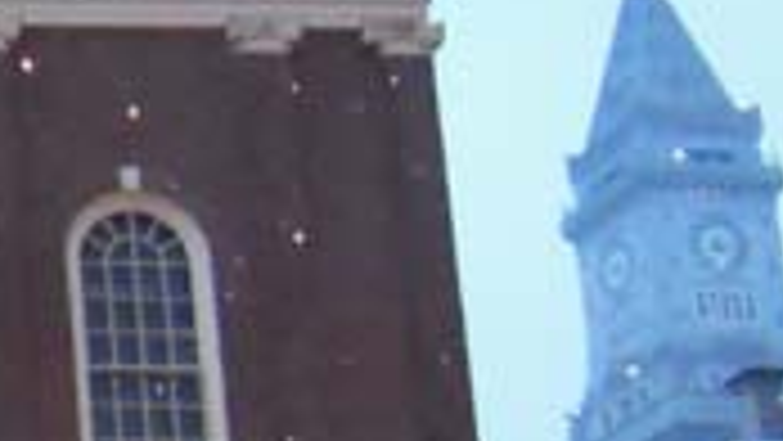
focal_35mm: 125
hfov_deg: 15.0
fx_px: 2596
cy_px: 670
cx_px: -608
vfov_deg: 9.4
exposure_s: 1/25
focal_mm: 4.5
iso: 1600
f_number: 3.5
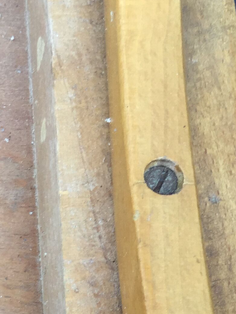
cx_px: -80
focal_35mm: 97
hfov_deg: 14.5
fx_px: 882
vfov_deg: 18.7
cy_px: 420
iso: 32
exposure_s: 1/100
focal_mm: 3.3
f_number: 2.4
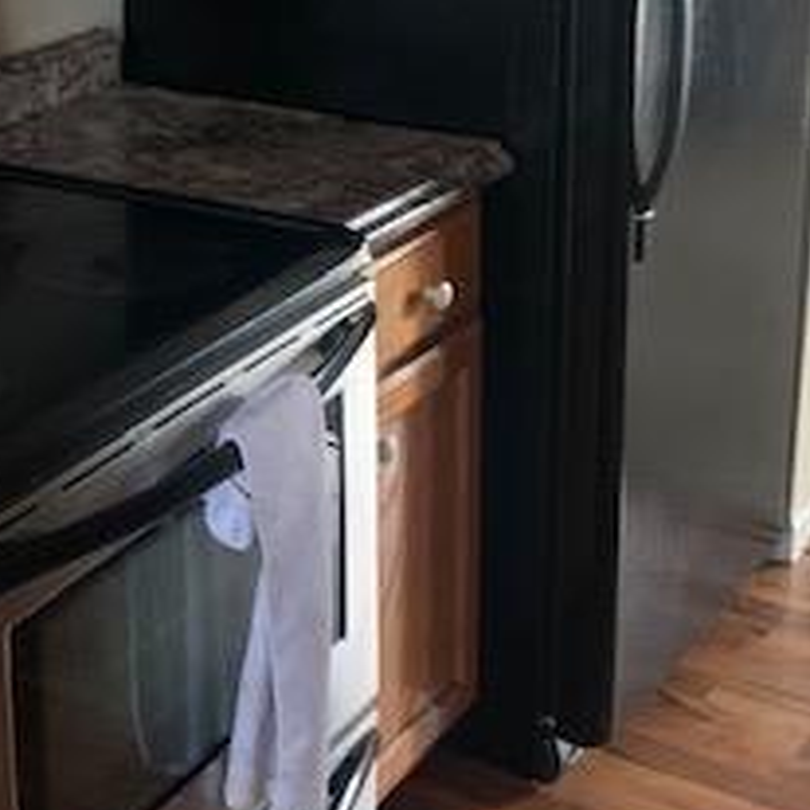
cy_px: 117
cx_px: 63
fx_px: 1880
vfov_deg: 23.8
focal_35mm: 71
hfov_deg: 23.6
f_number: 1.8
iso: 500
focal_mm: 4.25
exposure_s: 1/30
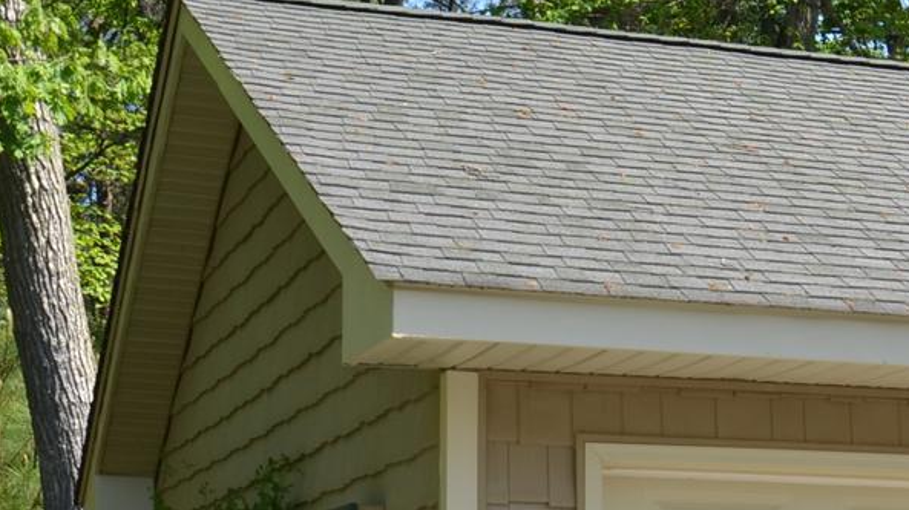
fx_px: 2742
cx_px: 1297
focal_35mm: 114
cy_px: 668
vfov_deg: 10.4
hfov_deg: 17.3
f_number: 6.3
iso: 100
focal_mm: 21
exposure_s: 1/250
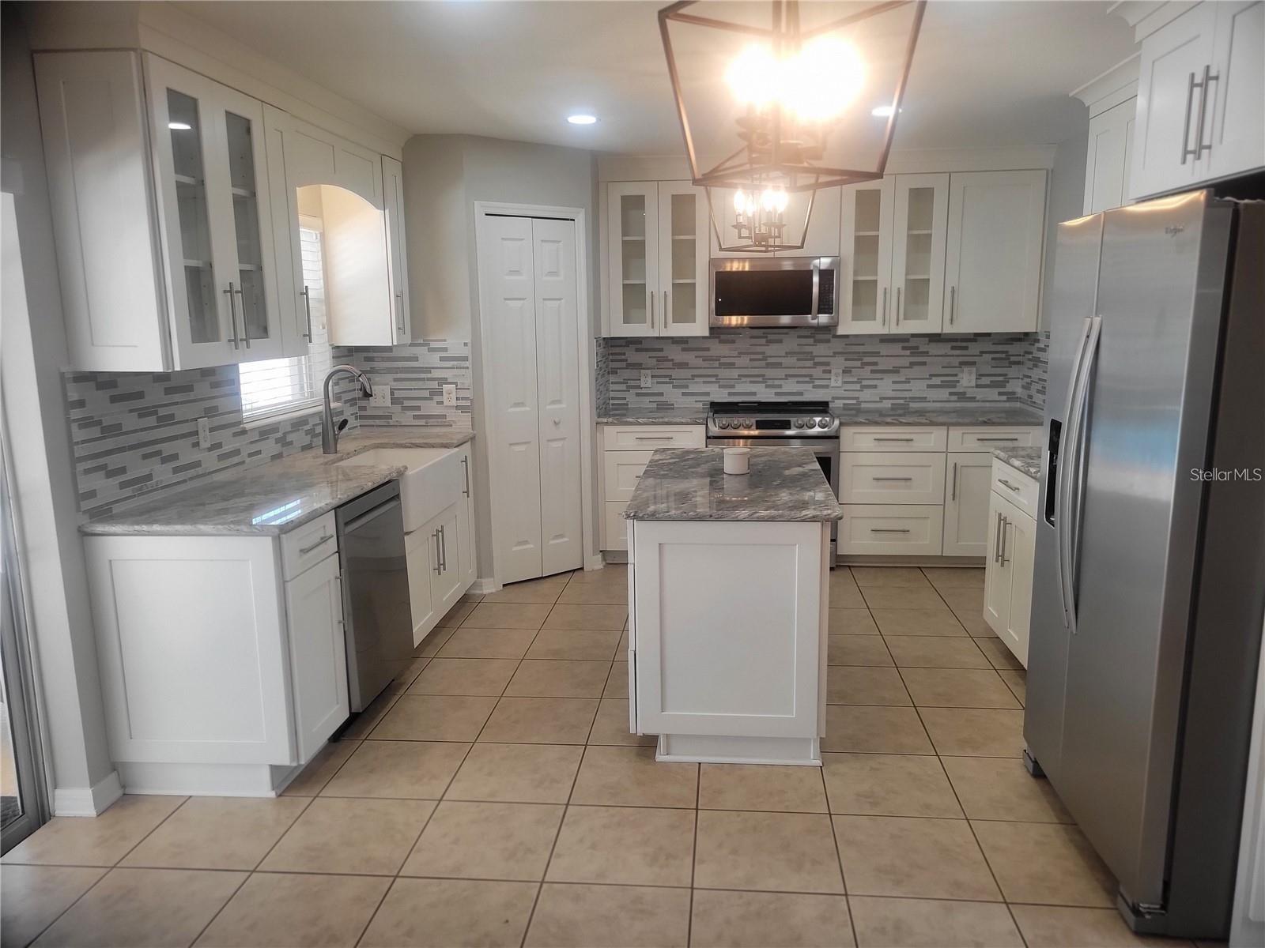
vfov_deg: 53.1
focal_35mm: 26
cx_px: 632
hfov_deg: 67.3
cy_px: 474
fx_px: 950
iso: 100
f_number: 1.8
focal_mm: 5.4
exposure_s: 1/120
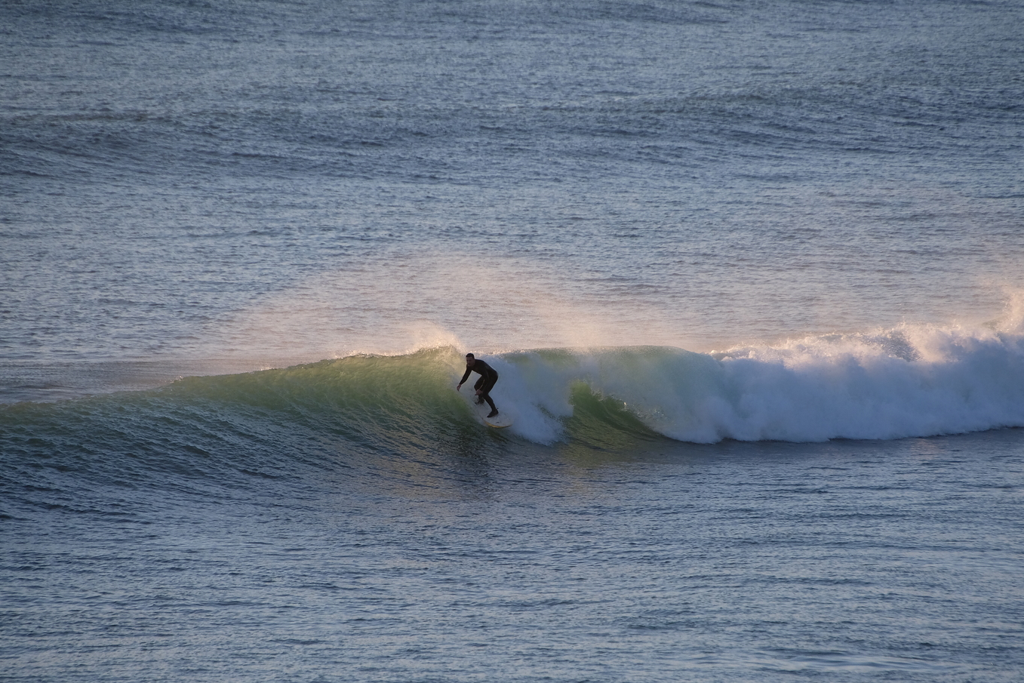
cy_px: 386
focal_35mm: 422
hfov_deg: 4.9
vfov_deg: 3.3
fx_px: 12004
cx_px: 524
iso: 500
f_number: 6.3
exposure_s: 1/1000
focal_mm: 246
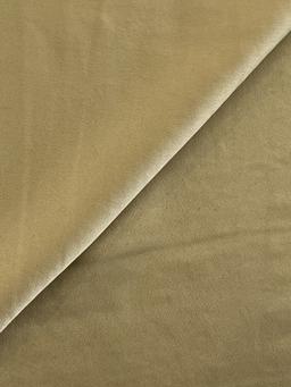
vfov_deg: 67.3
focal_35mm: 26
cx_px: 146
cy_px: 194
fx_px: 291
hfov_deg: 53.1
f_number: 1.5
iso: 80
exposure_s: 1/120
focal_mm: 5.7
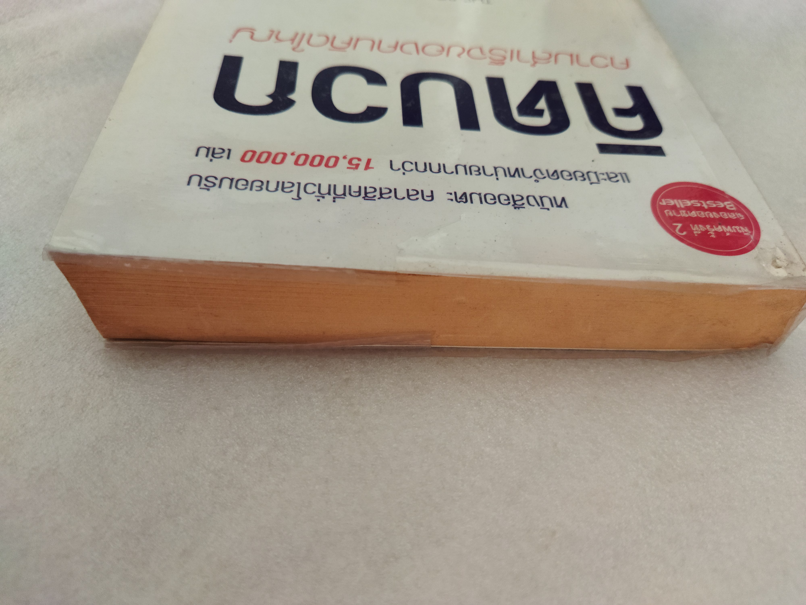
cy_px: 302
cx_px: 403
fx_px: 629
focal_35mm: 27
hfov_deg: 65.3
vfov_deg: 51.4
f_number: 1.79
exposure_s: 1/50
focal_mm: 4.71
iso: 291
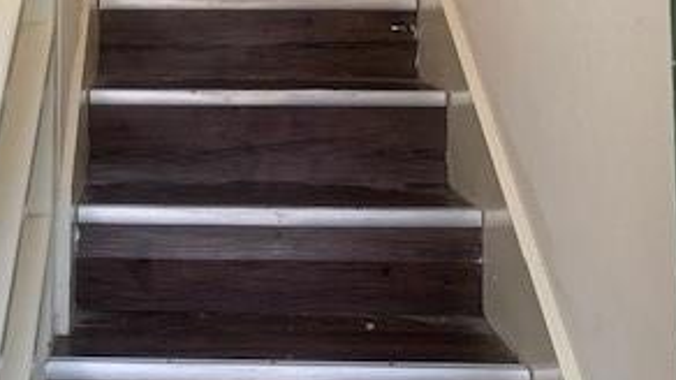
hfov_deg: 33.0
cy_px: -114
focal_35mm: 62
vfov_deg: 18.1
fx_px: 1111
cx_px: 148
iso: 100
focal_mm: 4.25
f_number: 1.8
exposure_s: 1/60
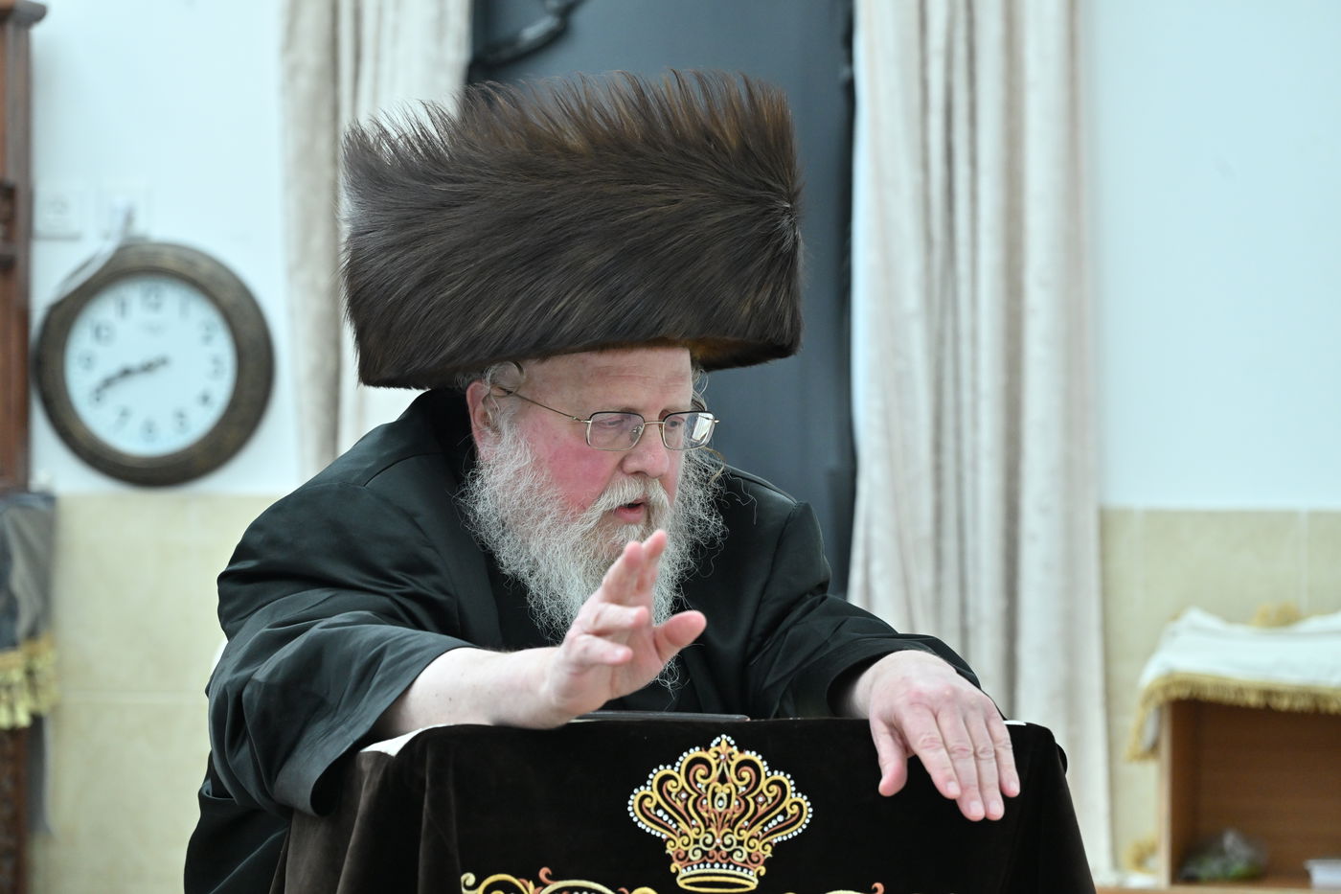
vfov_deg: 11.4
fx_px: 4469
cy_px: 447
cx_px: 670
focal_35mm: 120
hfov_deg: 17.1
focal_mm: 120
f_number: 5.6
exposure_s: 1/250
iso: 1600
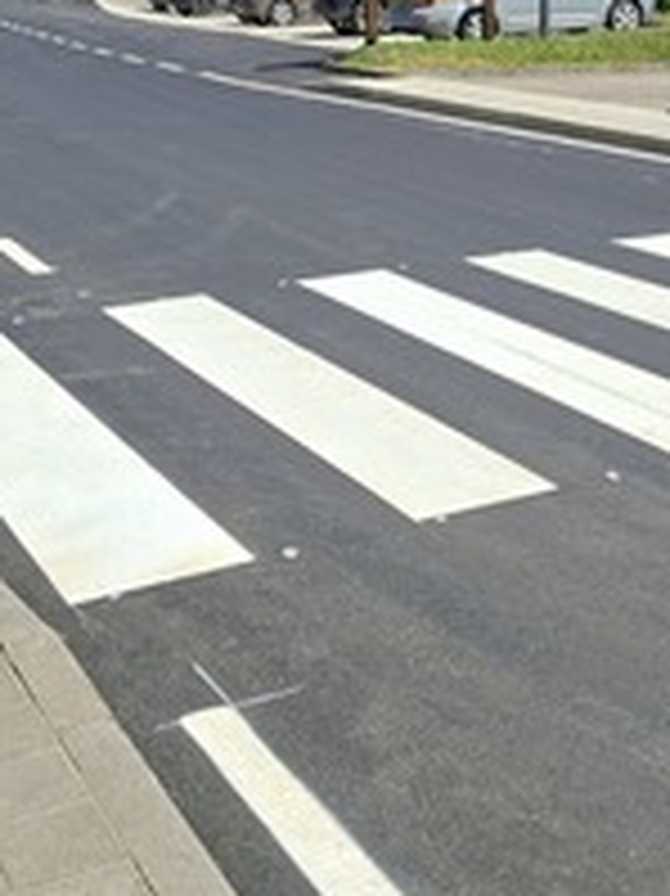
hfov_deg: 27.9
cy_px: 189
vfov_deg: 35.7
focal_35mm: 52
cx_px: 418
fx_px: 1343
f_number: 1.8
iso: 50
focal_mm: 5.54
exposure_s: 1/2427
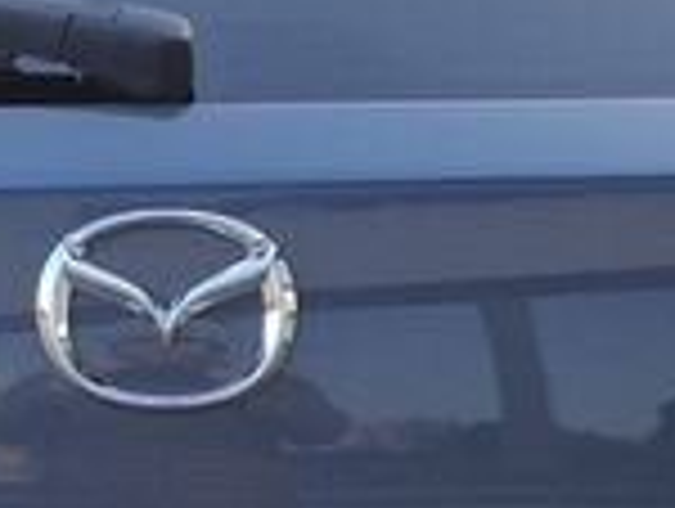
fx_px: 3066
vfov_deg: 9.5
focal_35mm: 157
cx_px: 45
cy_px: 373
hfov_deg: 12.5
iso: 125
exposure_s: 1/180
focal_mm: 5.4
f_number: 1.8
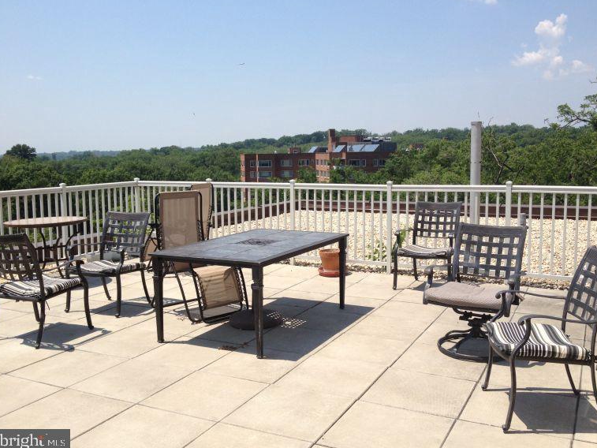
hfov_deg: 50.1
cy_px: 218
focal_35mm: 37
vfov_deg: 38.7
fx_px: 638
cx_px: 309
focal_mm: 4.28
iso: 50
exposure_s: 1/1972
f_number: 2.4
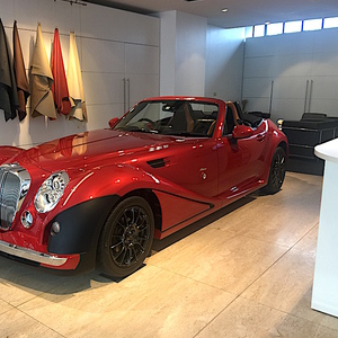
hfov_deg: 46.8
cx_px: 128
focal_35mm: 35
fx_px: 387
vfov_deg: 47.2
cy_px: 170
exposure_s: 1/15
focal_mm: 4.15
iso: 50
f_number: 2.2
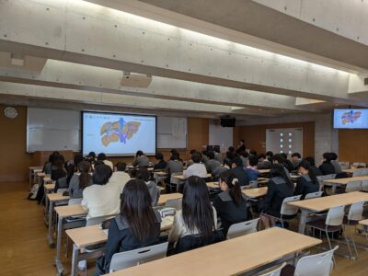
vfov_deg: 54.9
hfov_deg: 69.4
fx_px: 266
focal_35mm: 25
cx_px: 184
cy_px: 138
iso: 57
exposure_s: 1/120
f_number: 1.89
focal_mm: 5.43
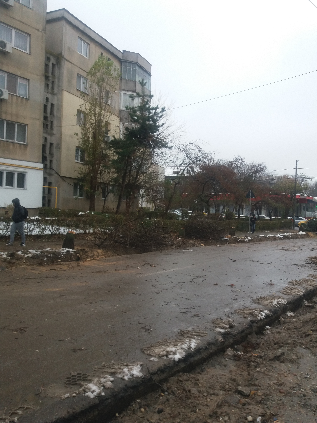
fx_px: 342
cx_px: 158
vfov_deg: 63.4
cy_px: 212
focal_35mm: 28
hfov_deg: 49.7
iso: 64
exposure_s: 1/173
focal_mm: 3.7
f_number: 1.9
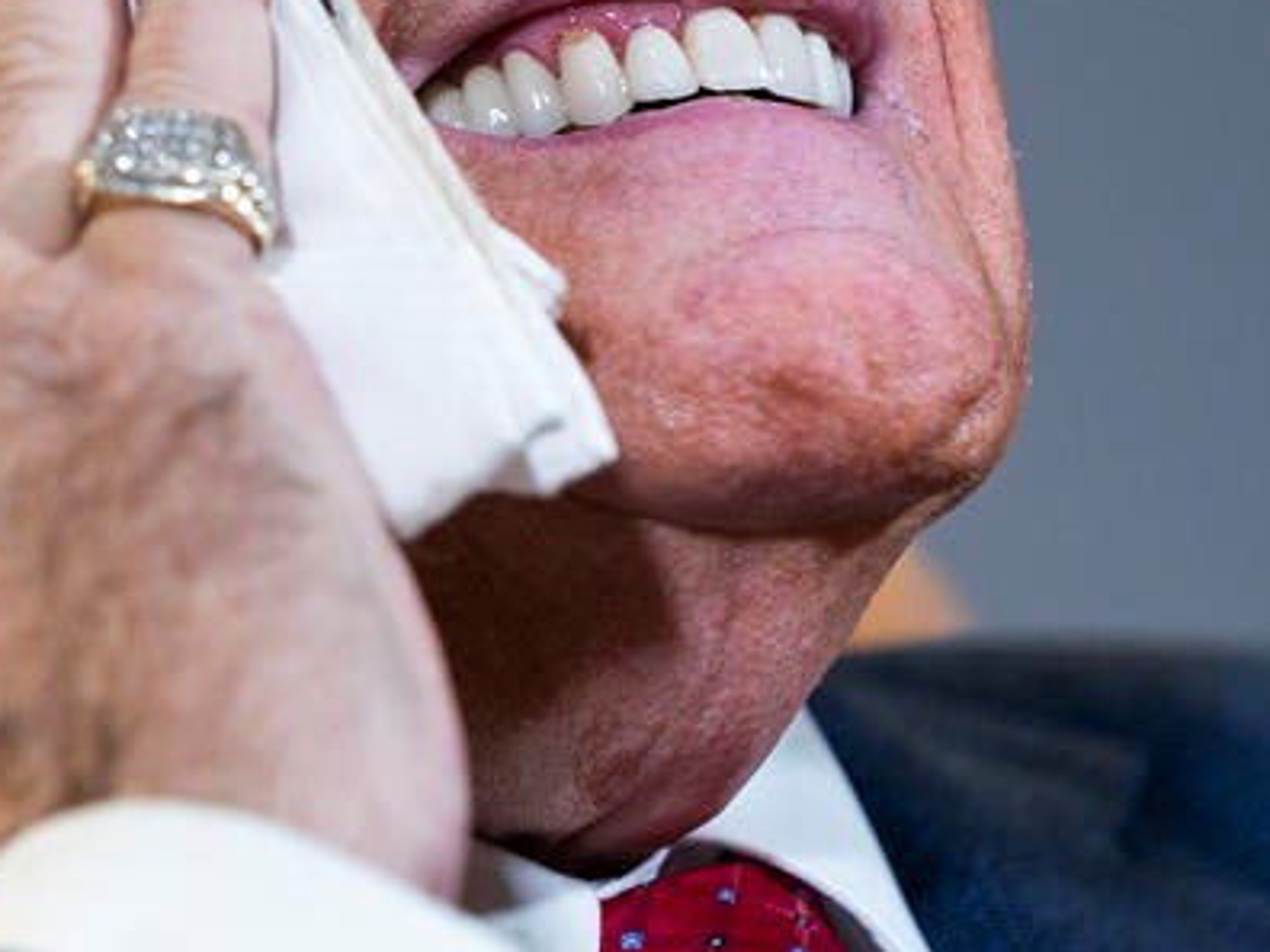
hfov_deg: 4.4
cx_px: 301
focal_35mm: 447
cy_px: -11
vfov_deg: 3.3
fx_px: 16400
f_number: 3.5
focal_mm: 200
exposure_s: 1/250
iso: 2000
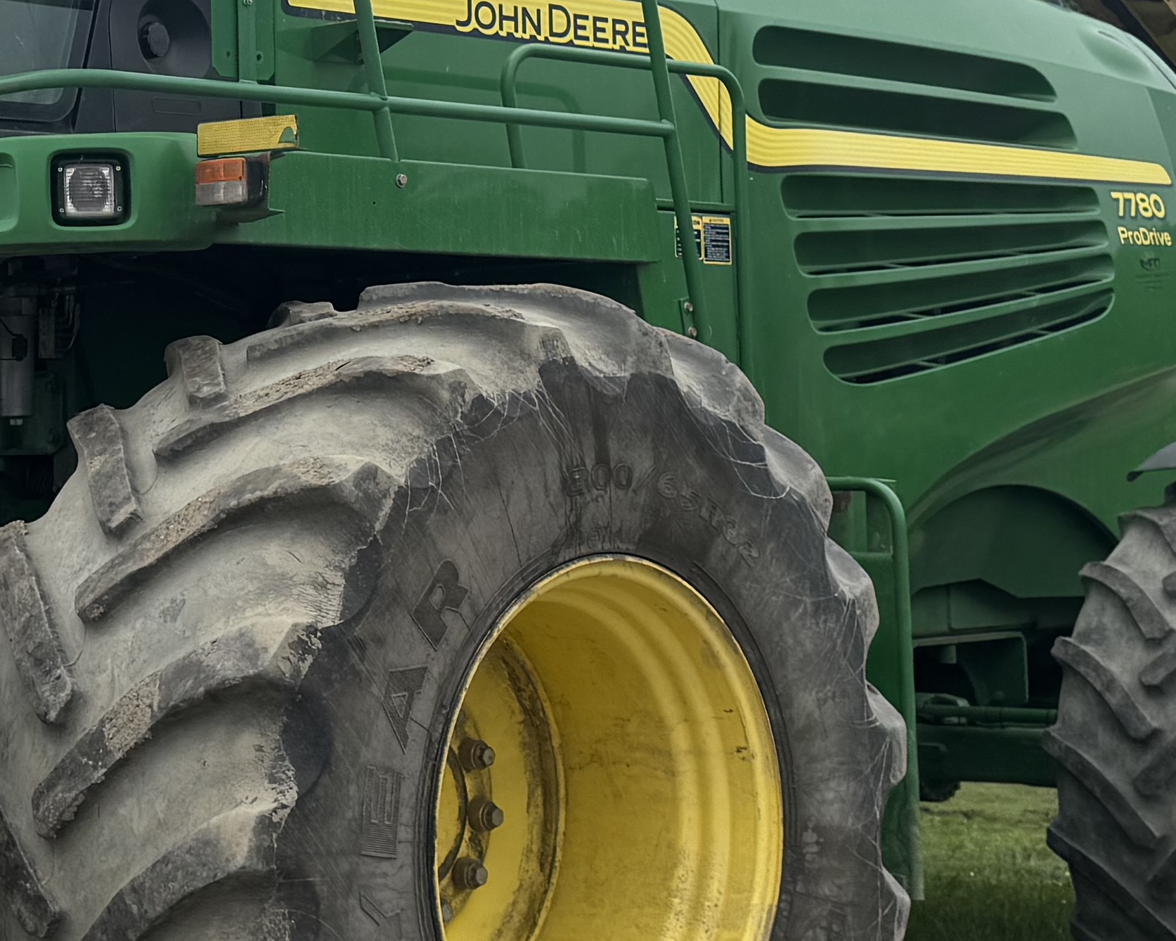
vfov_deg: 19.0
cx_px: 198
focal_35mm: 80
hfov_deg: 23.4
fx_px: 2784
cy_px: 184
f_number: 1.78
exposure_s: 1/3413
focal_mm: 6.76
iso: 80
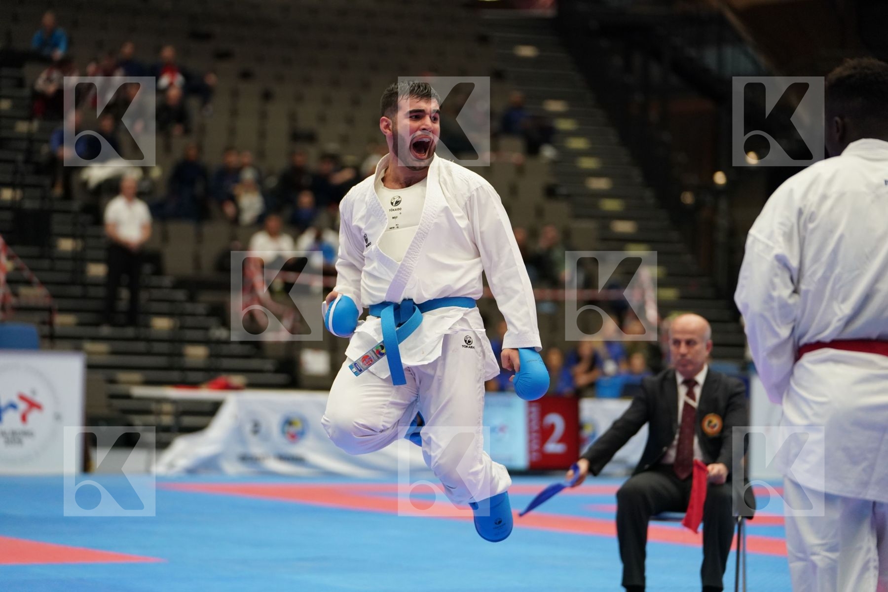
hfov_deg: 16.0
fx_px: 3157
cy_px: 296
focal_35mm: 128
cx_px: 444
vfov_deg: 10.7
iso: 2500
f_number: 2.8
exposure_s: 1/1000
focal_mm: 128
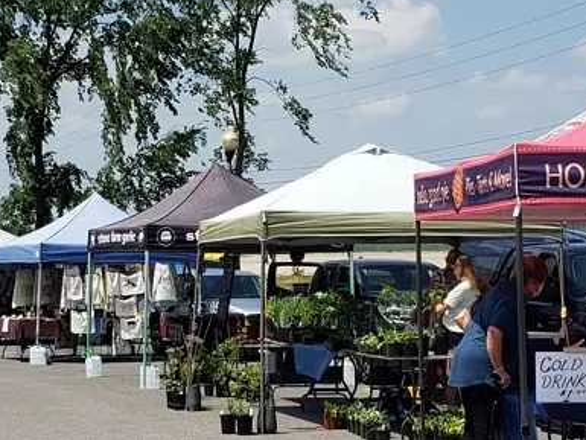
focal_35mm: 27
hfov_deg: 65.3
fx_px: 457
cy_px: 213
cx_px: 292
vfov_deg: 51.4
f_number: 2.4
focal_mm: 4.3
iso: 50
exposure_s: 1/1874
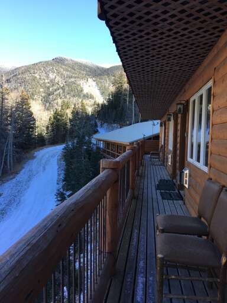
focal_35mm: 29
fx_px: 254
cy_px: 152
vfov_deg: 61.7
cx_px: 114
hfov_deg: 48.2
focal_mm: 4.15
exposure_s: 1/192
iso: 25
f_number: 2.2
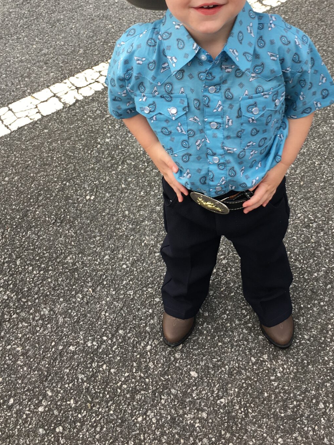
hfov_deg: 32.7
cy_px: 124
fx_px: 566
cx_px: 204
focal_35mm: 44
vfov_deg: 41.9
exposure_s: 1/120
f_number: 2.2
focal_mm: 4.15
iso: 25
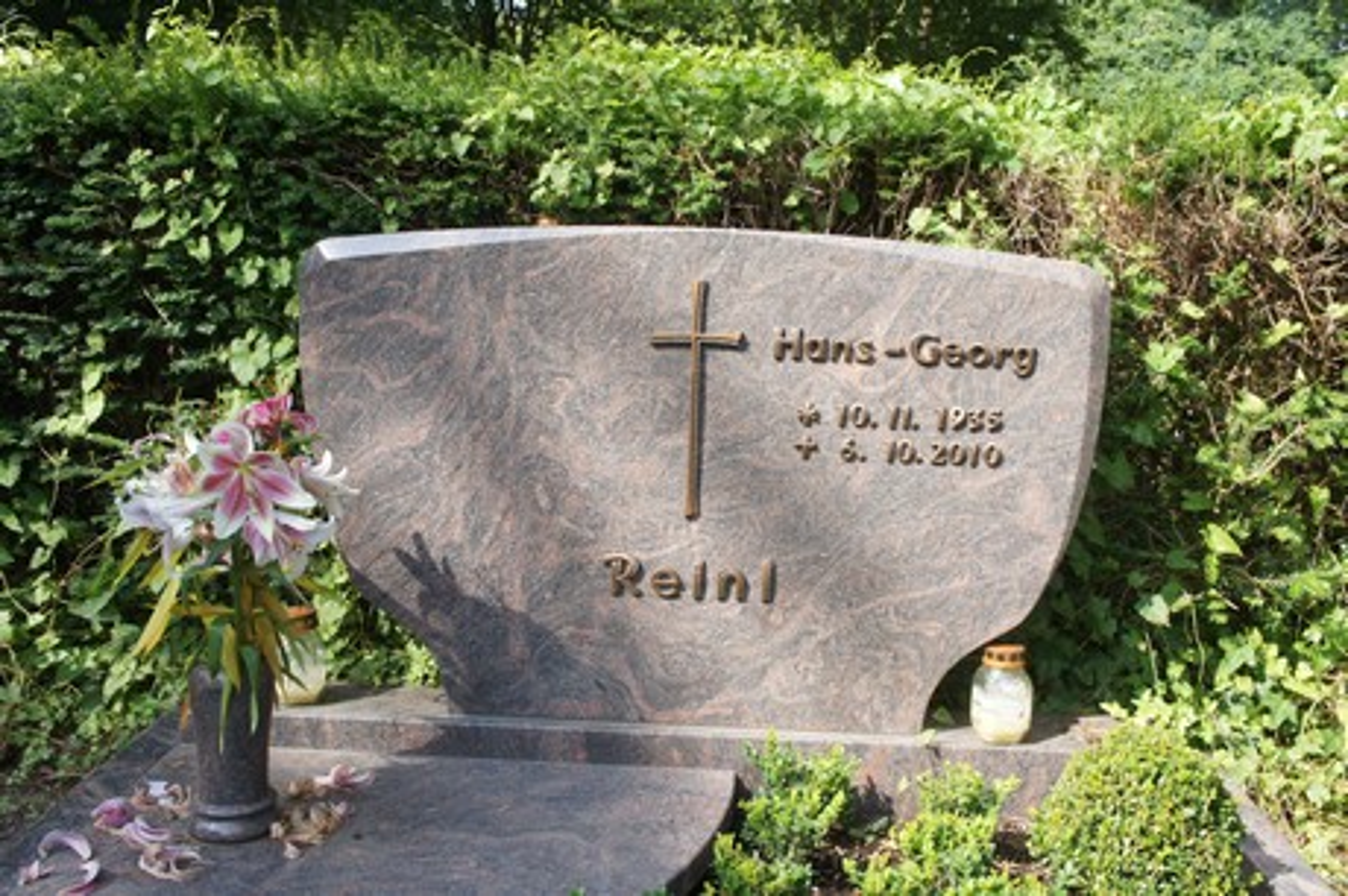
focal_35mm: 36
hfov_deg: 53.2
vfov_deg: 36.8
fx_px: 1347
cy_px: 448
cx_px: 674
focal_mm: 24
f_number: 7.1
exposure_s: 1/250
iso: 400
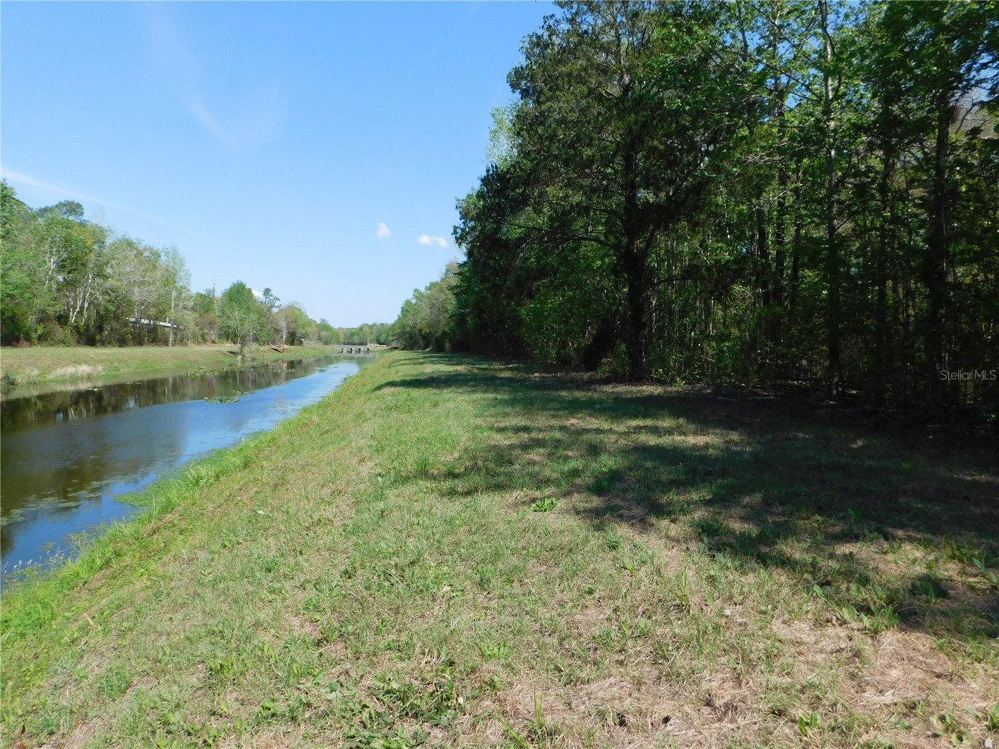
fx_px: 664
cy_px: 374
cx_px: 500
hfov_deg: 73.9
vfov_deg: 58.9
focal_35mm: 23
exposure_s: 1/1250
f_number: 3
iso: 125
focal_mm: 4
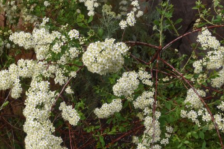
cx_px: 43
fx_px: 790
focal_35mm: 127
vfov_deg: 10.7
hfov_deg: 16.0
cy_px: 131
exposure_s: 1/125
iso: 800
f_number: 20
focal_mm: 50
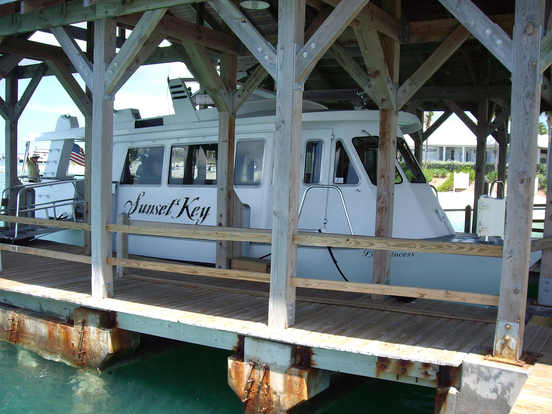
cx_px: 276
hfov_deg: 49.0
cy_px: 207
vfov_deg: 37.7
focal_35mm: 38
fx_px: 606
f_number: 4.3
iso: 64
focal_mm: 6.2
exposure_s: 1/200
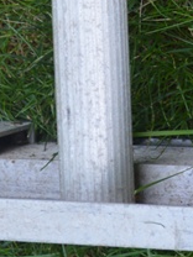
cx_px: 312
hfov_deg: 4.7
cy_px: -192
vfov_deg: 6.2
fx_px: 2322
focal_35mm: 312
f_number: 5.3
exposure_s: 1/125
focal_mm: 45
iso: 400
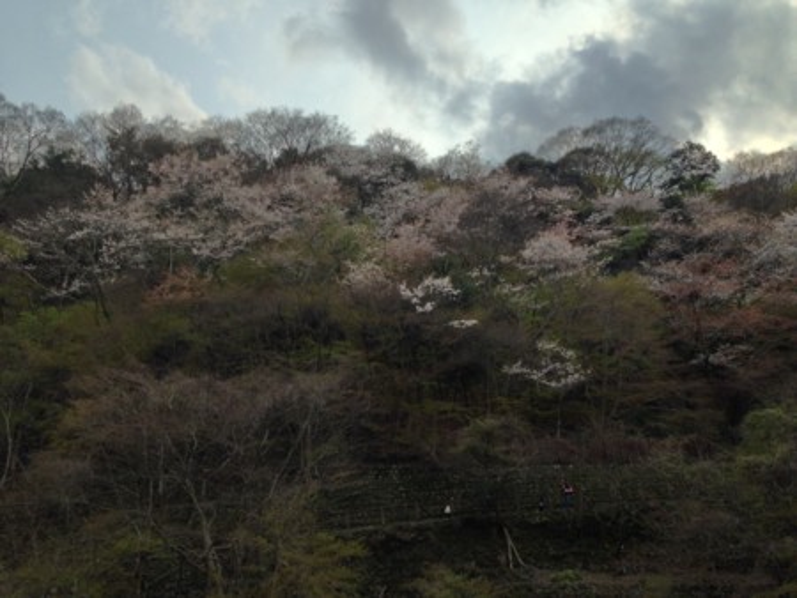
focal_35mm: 33
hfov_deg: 55.3
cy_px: 299
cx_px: 398
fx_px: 760
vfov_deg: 43.0
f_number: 2.4
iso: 50
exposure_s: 1/638
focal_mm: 4.12
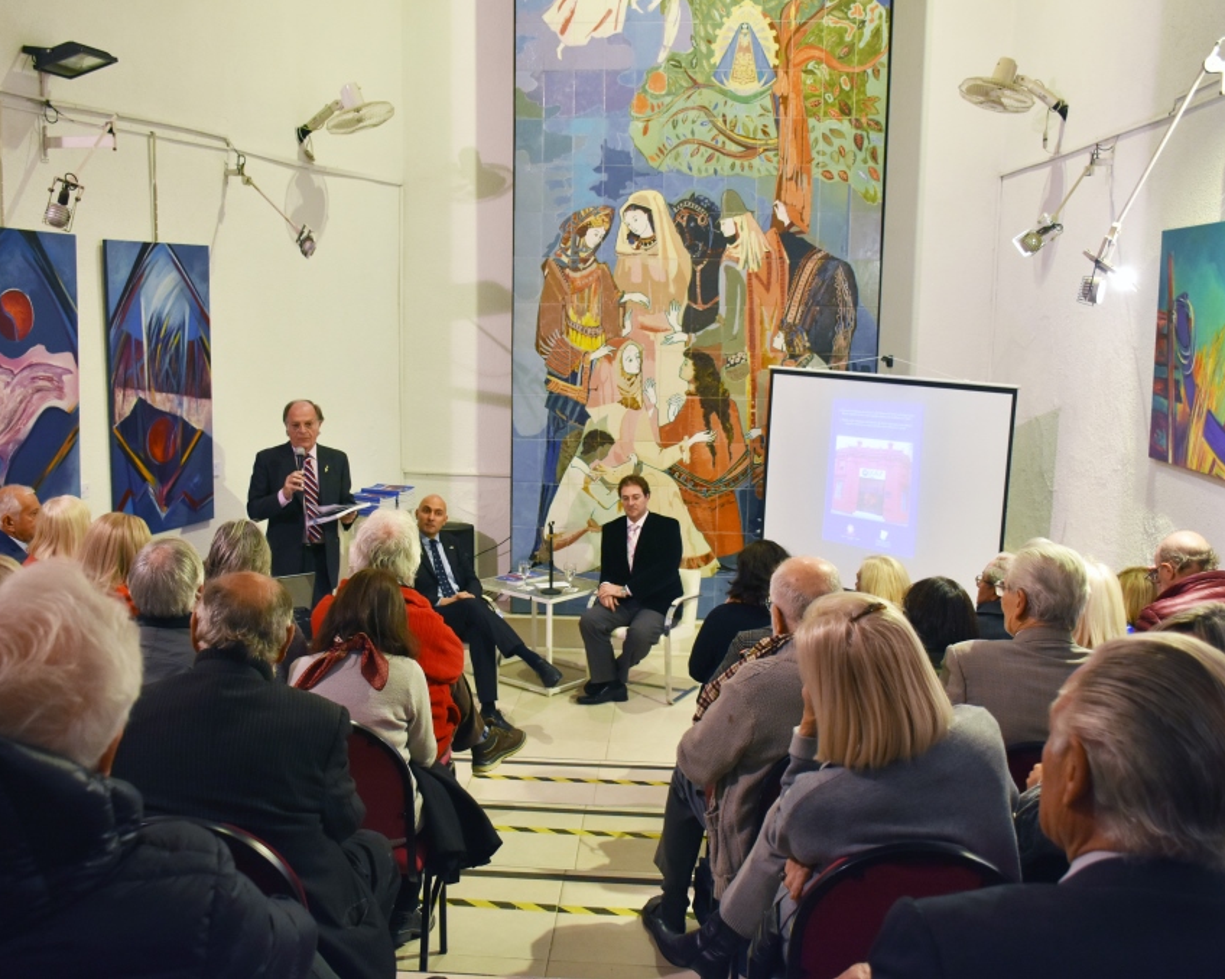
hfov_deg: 52.8
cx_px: 573
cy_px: 487
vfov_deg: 43.3
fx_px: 1232
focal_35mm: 34
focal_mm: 20
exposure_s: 1/60
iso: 1000
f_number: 4
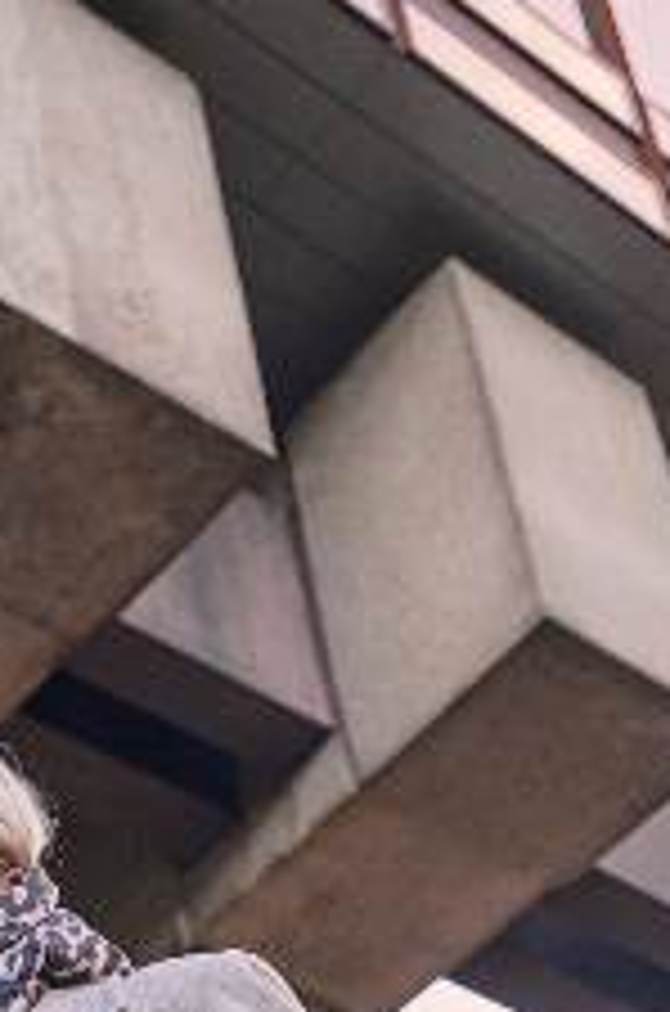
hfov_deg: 12.9
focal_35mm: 106
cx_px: 369
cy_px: 1466
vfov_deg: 17.6
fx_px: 2973
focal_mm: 34
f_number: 5
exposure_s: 1/160
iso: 500
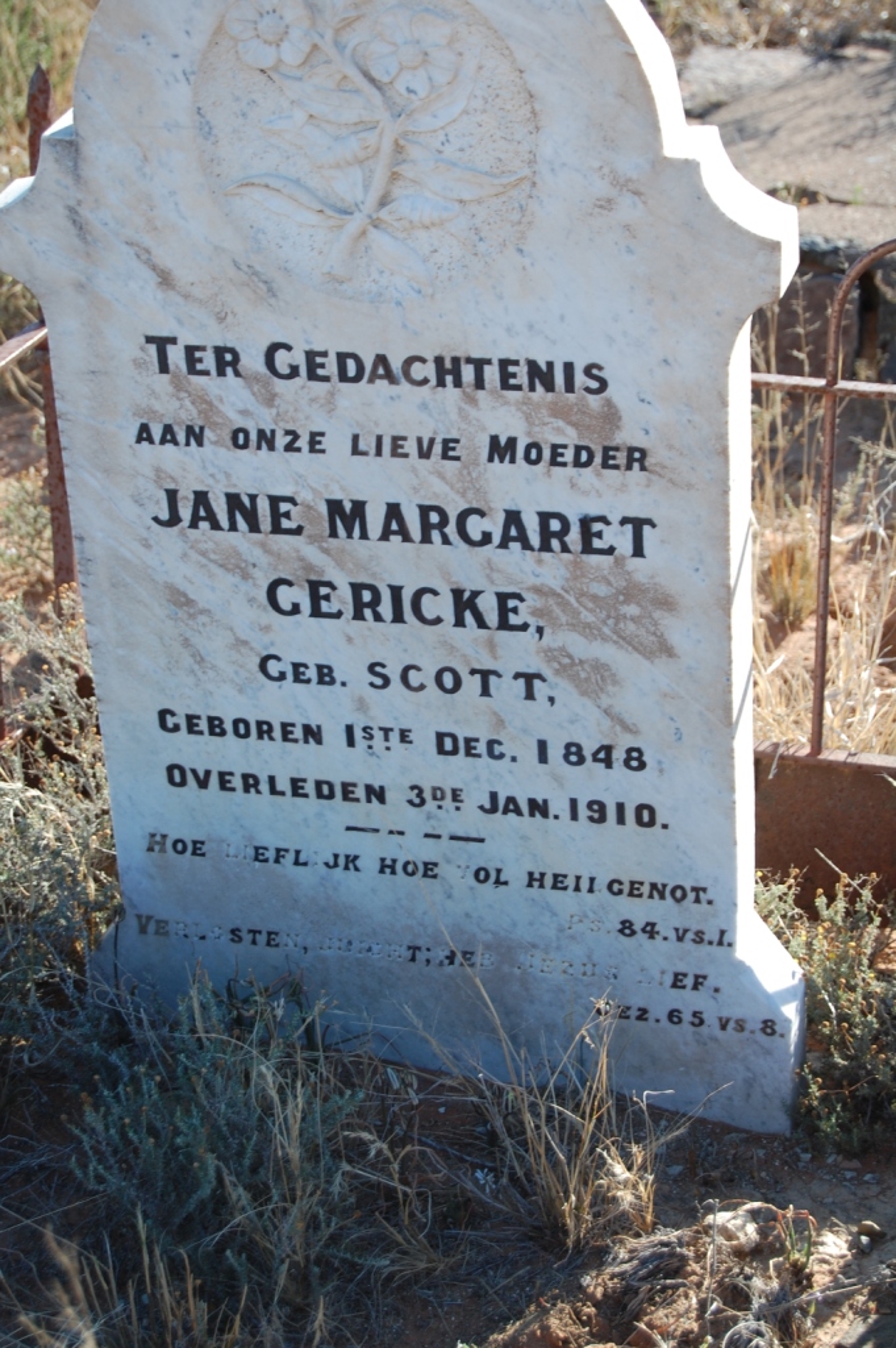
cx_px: 448
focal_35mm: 82
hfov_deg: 16.5
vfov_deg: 24.6
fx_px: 3085
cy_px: 674
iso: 200
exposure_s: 1/160
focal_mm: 55
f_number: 6.3
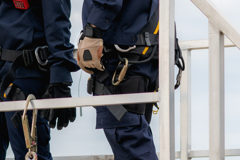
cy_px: -99
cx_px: 88
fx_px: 1660
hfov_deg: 8.3
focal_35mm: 249
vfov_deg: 5.5
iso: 100
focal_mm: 55
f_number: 4
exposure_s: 1/400
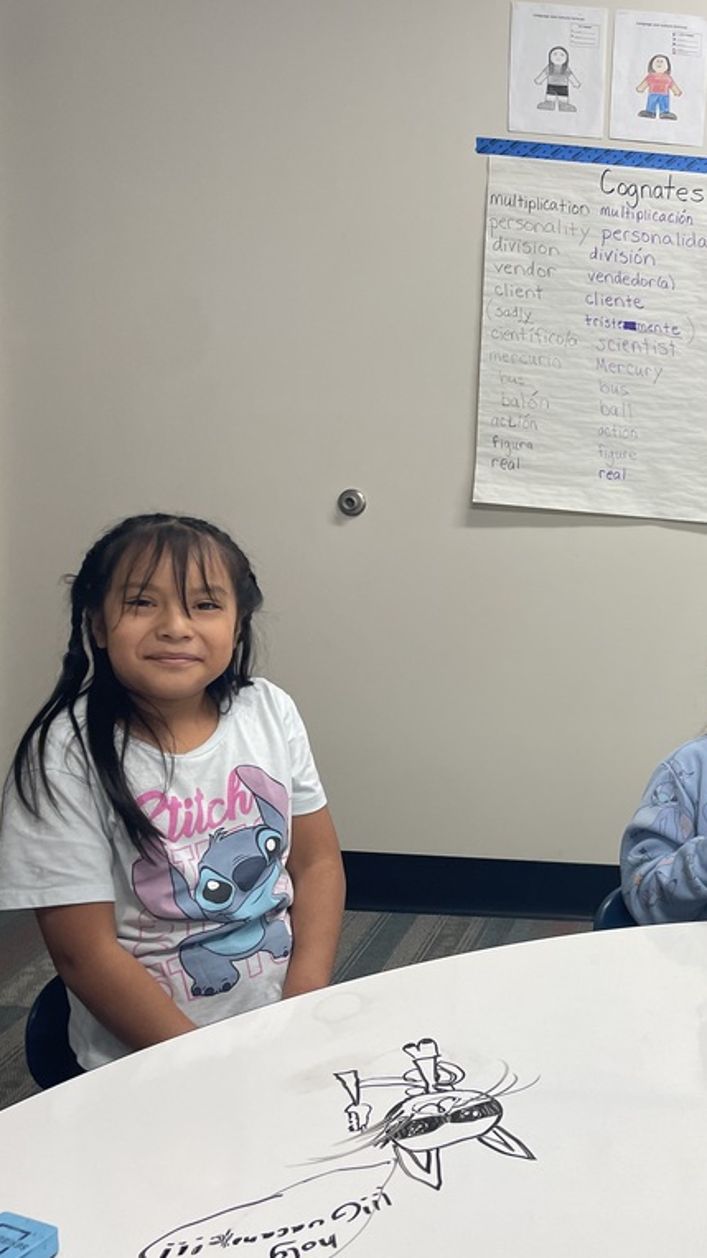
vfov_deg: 52.8
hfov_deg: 28.3
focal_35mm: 38
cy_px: 631
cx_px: 783
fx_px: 1267
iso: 100
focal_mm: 4.2
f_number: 1.6
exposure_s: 1/100
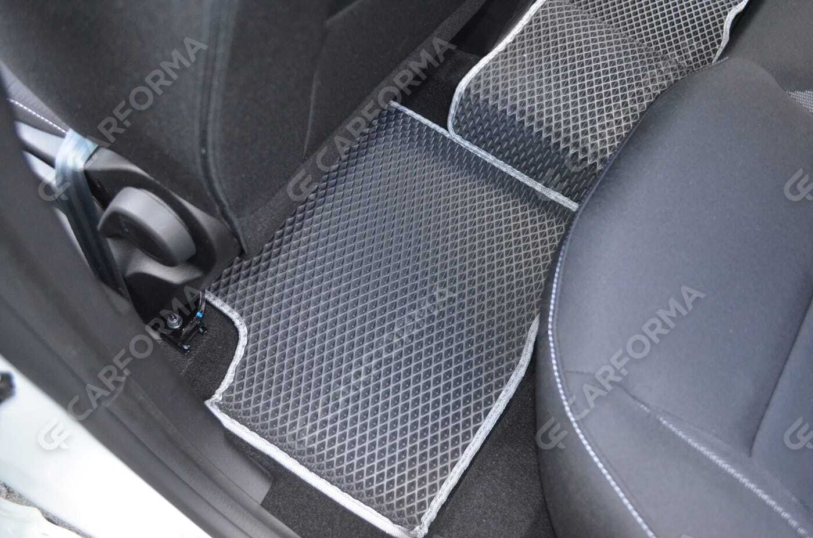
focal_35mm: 33
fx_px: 744
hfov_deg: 57.3
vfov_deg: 39.8
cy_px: 269
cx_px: 406
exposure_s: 1/60
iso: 2200
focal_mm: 22
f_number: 3.8
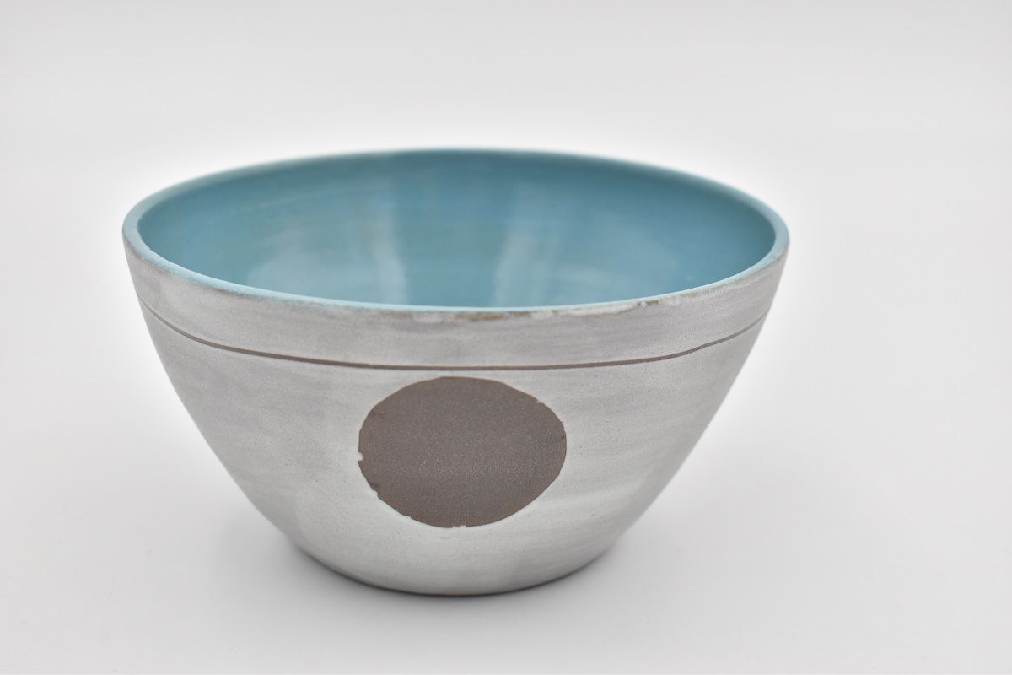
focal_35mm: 60
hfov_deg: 33.4
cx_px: 506
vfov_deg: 22.6
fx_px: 1687
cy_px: 338
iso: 250
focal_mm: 40
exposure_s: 1/125
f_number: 5.6
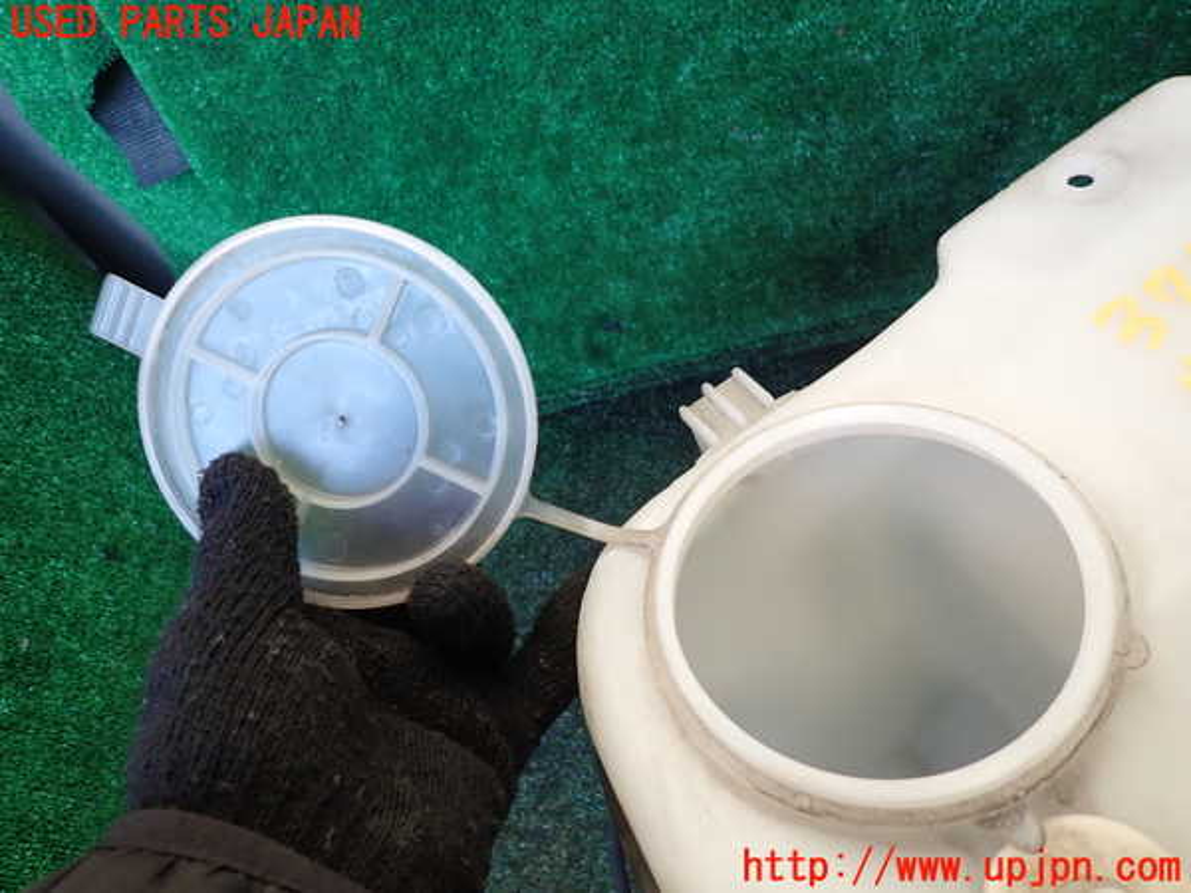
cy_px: 446
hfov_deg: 69.4
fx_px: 860
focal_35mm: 25
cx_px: 596
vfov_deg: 54.9
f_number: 2
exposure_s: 1/60
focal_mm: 4.5
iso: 125
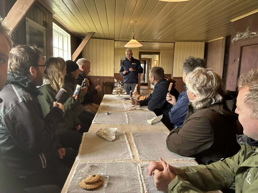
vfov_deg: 58.9
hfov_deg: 73.9
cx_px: 129
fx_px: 171
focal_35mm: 23
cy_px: 96
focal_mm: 2.69
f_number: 1.9
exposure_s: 1/50
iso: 160
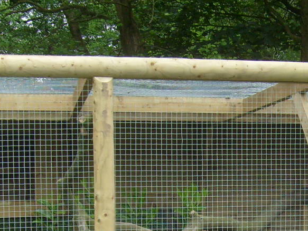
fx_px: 855
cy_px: 259
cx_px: 271
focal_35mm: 96
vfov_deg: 15.0
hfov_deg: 20.1
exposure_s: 1/180
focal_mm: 5.8
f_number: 2.8
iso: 80
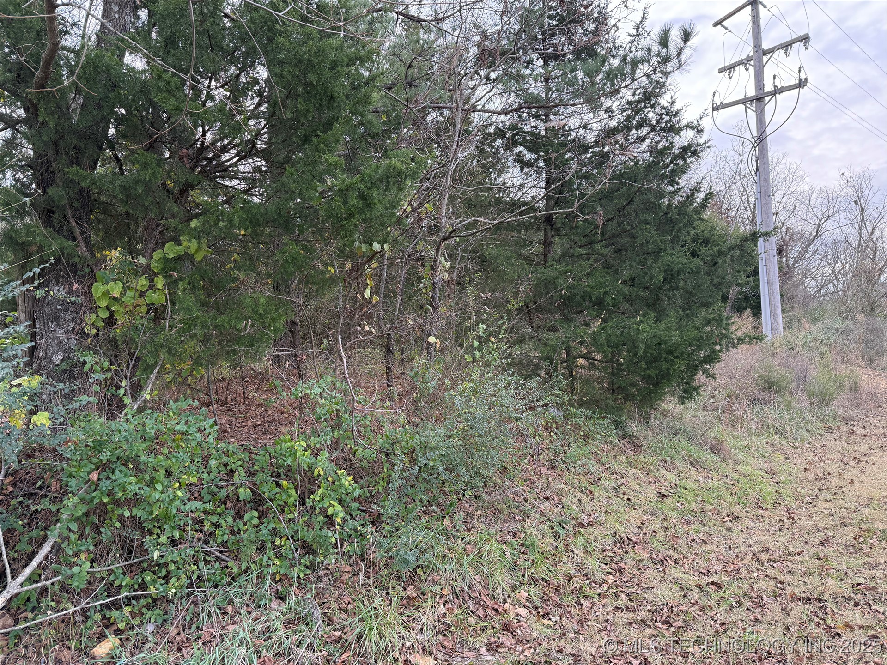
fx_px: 615
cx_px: 444
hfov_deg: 71.6
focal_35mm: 24
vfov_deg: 56.8
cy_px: 332
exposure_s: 1/510
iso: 100
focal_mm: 6.76
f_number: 1.78
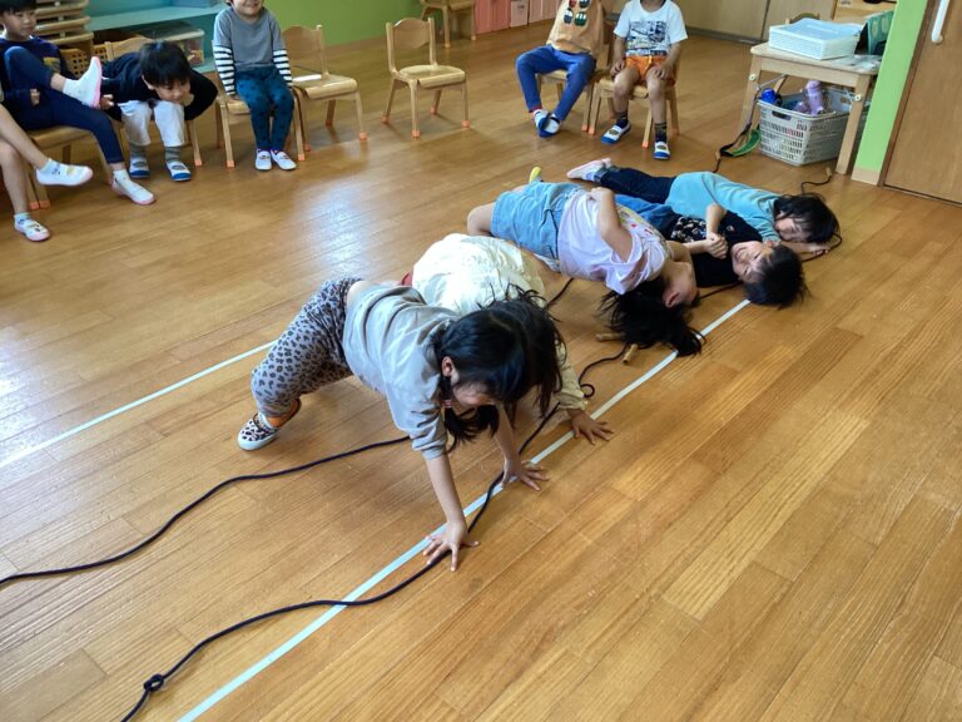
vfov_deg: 45.4
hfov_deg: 58.4
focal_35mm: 31
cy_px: 361
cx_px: 481
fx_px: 862
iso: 100
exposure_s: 1/60
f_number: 2.4
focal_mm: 3.3
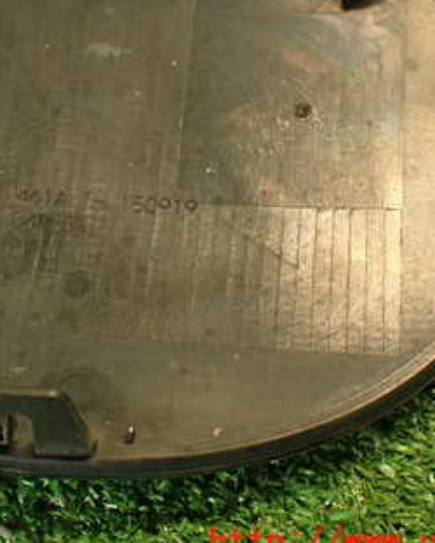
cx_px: 80
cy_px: 174
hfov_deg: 24.9
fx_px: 965
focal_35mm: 60
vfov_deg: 31.2
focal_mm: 5.79
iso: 500
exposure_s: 1/30
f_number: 2.4
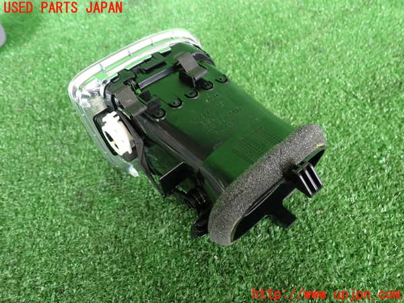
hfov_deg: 60.0
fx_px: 350
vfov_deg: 46.8
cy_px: 152
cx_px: 202
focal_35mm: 30
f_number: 2.3
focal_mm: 5.4
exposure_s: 1/50
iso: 200
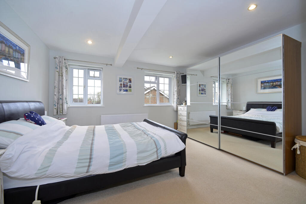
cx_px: 153
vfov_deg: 81.2
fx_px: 119
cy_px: 102
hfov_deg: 104.2
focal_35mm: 14
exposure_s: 1/80
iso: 400
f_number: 7.1
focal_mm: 14
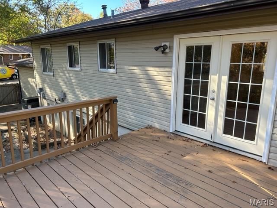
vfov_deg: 53.1
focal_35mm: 26
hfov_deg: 67.3
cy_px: 104
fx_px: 208
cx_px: 138
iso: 50
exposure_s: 1/427
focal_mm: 5.7
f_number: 1.5
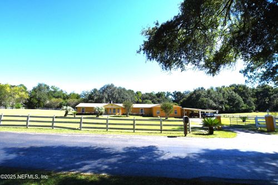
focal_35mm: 15
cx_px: 139
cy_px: 92
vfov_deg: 77.3
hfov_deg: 100.4
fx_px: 116
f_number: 8
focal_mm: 10
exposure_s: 1/1600
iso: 400
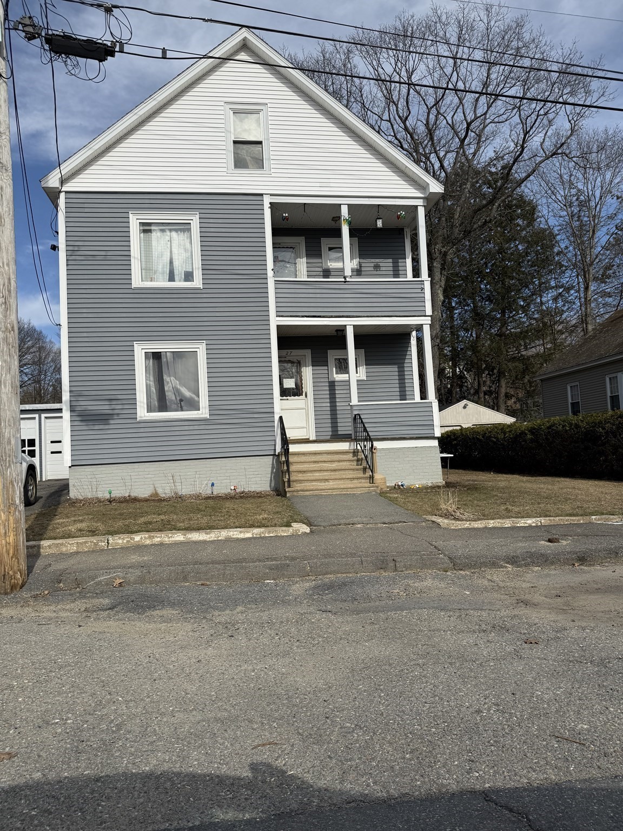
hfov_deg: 56.8
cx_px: 312
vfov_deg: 71.6
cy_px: 416
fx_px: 576
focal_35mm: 24
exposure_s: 1/6173
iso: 80
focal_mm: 6.76
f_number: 1.78
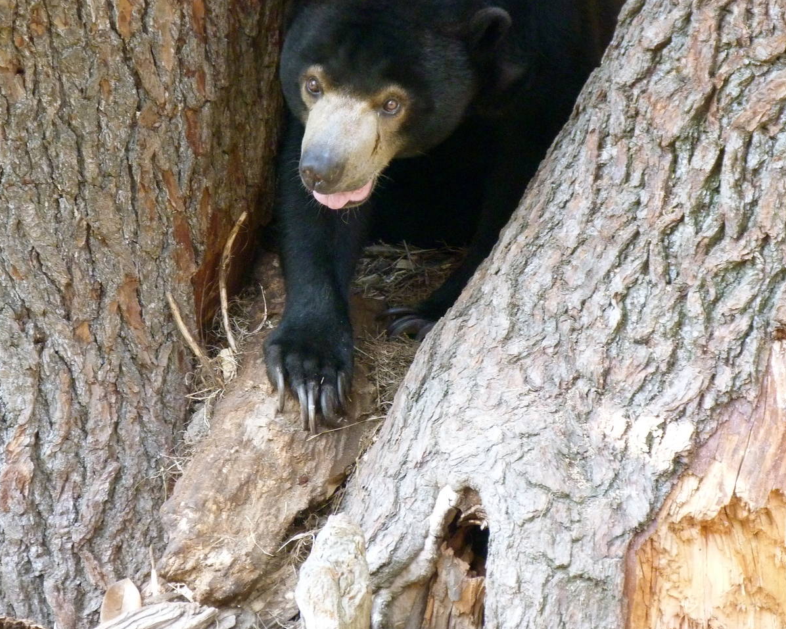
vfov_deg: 4.4
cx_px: 340
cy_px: 257
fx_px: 8232
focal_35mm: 354
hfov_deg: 5.5
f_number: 4
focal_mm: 48.8
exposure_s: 1/80
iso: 400
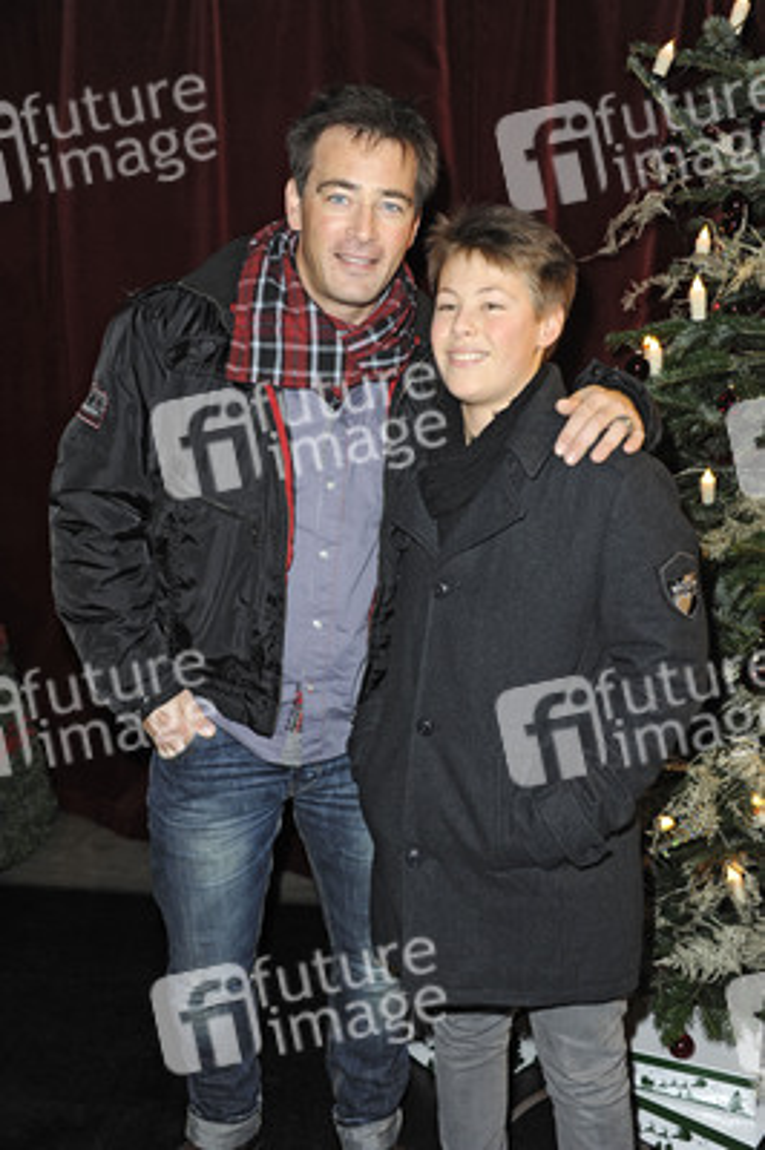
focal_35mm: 36
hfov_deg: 36.8
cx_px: 382
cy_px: 575
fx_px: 1149
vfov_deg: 53.2
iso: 1250
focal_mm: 36
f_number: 5.6
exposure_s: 1/125
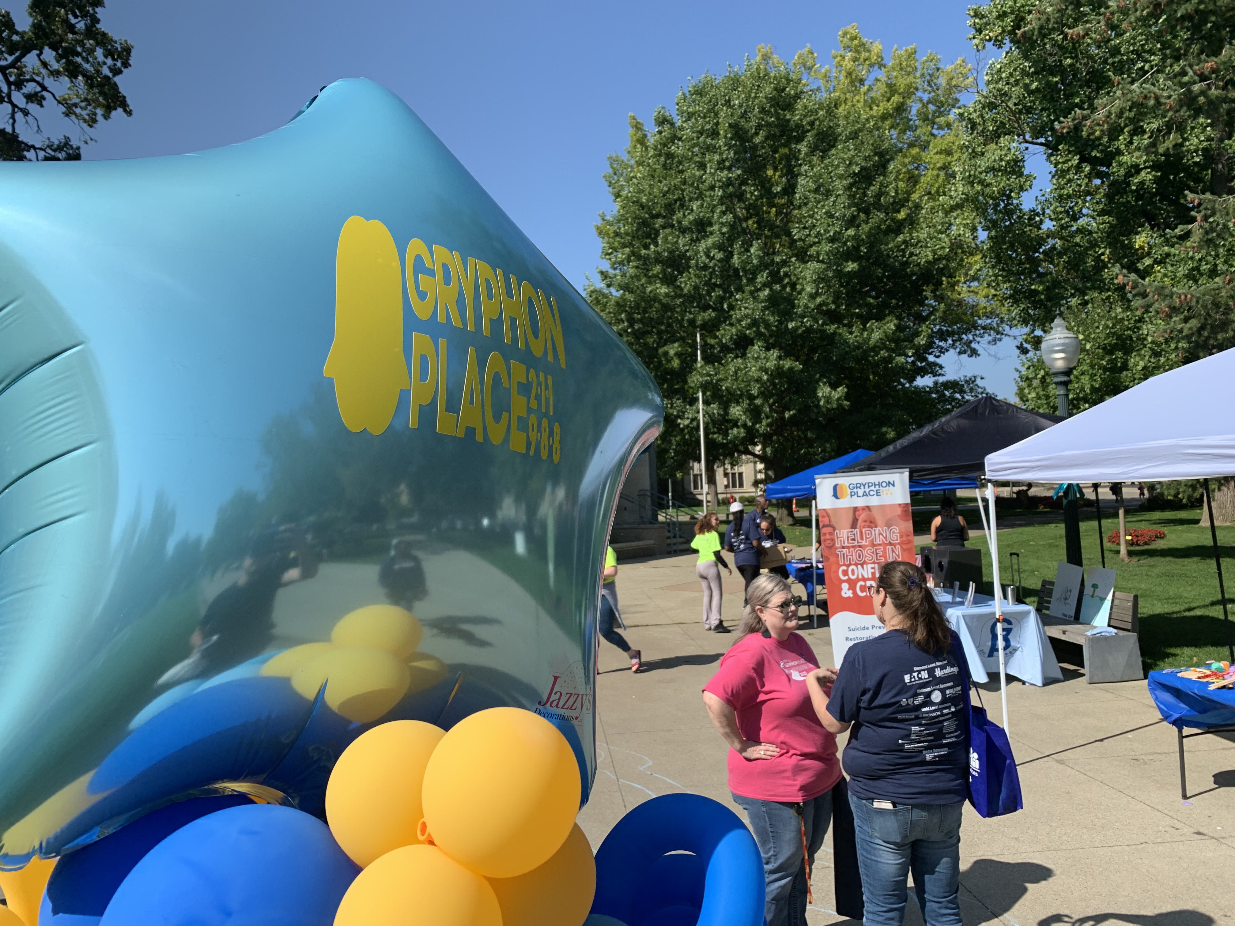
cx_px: 618
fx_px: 928
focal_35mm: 26
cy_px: 463
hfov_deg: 67.3
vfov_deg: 53.1
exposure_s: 1/1992
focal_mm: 4.25
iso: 25
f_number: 1.8
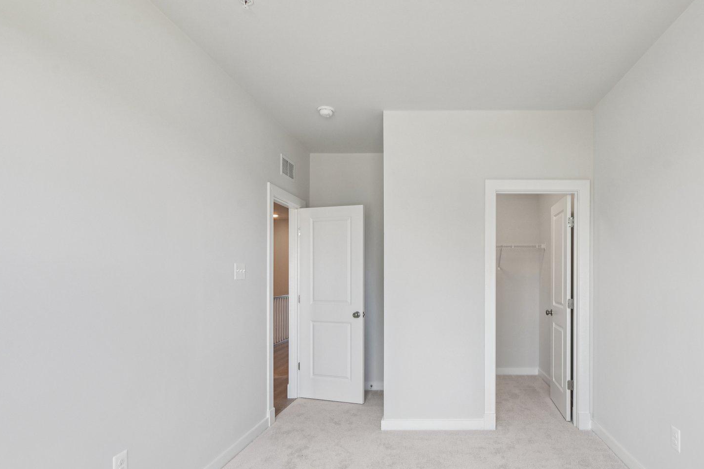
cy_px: 284
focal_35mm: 20
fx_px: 391
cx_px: 434
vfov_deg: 61.3
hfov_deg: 82.6
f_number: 8
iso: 140
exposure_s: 1/15
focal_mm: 14
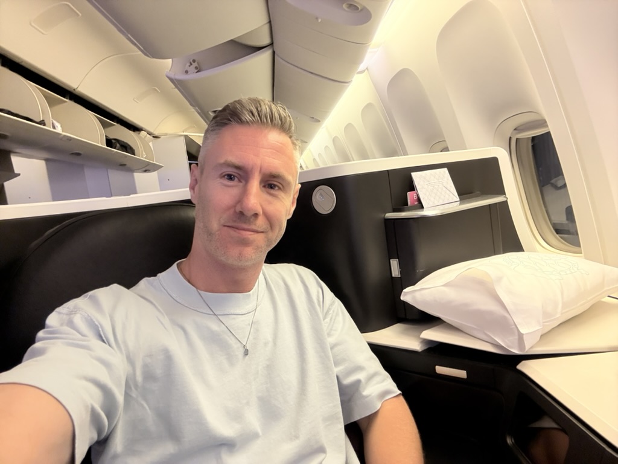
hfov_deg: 73.9
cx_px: 309
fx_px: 411
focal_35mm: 23
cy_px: 232
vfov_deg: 58.9
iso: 320
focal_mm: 2.69
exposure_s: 1/50
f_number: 1.9
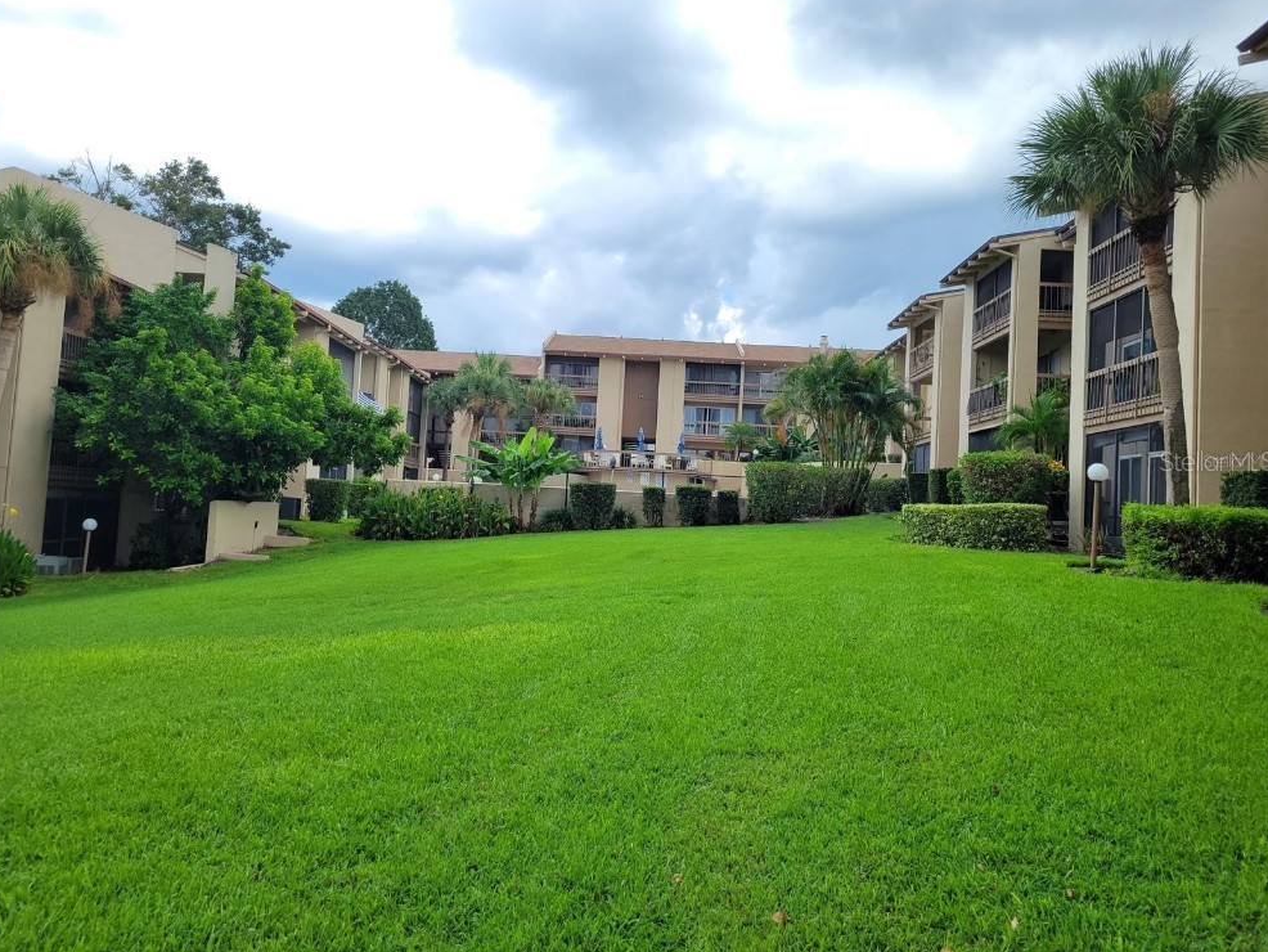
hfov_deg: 65.3
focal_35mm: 27
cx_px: 622
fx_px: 989
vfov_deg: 51.4
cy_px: 461
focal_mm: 5.4
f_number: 1.8
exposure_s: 1/1372
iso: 40
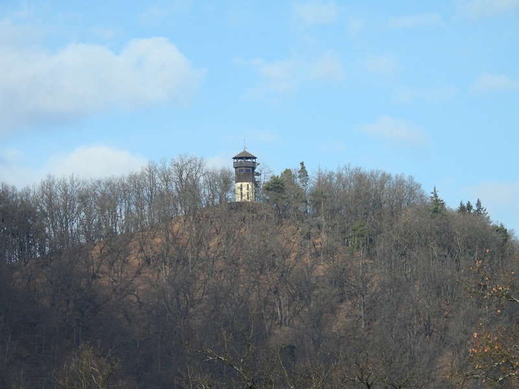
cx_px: 260
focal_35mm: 320
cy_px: 194
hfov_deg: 6.2
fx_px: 4798
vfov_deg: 4.6
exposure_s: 1/640
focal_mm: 57.1
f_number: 5
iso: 100
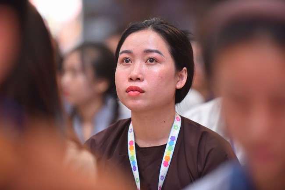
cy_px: 95
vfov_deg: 6.9
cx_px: 142
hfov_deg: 10.3
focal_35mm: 200
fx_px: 1583
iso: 1000
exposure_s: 1/160
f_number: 2.8
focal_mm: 200
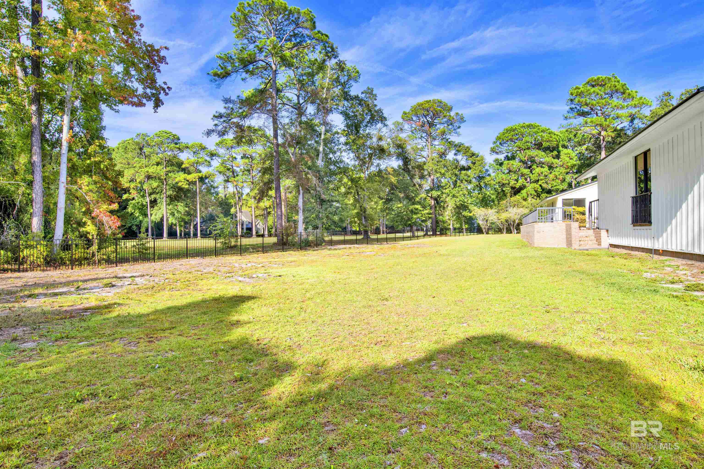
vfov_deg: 61.9
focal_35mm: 20
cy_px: 234
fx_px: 391
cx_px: 352
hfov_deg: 84.0
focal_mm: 20
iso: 200
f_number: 11
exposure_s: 1/125
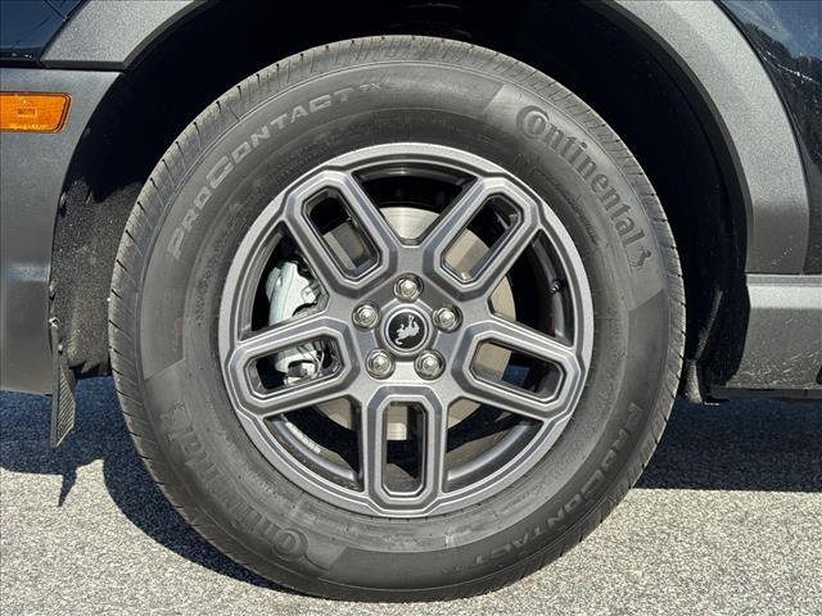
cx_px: 411
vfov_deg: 30.3
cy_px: 308
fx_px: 1140
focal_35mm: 48
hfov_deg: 39.7
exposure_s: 1/2110
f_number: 1.78
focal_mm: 6.76
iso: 64
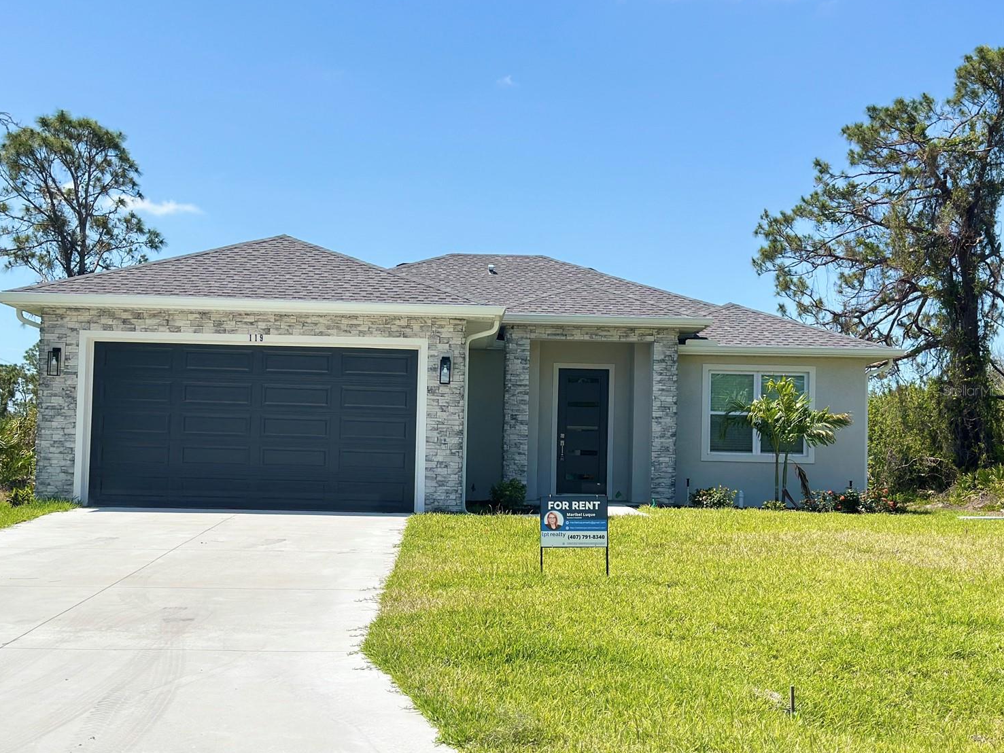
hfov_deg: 36.8
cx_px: 464
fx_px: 1508
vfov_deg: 28.0
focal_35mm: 52
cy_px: 390
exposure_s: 1/5556
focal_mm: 6.86
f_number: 1.78
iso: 100
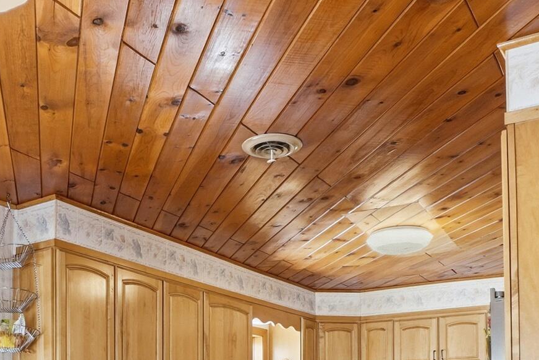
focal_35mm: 43
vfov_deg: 27.9
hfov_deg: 44.6
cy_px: 417
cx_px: 171
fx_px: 644
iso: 400
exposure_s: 1/500
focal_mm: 10
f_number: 11
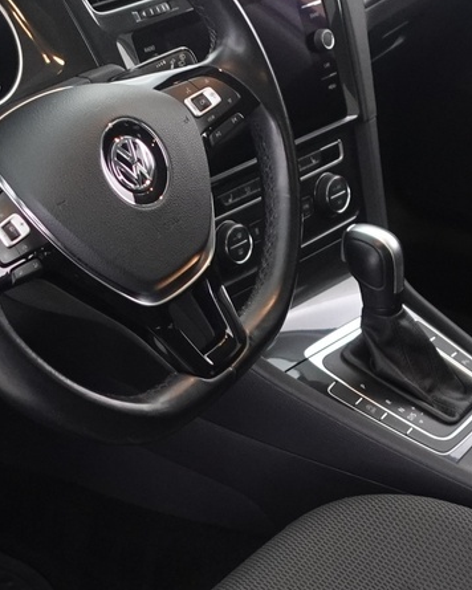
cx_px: 330
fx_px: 1432
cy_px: 447
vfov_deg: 23.0
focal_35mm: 82
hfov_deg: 18.6
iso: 800
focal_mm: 9.4
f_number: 1.8
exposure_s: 1/25
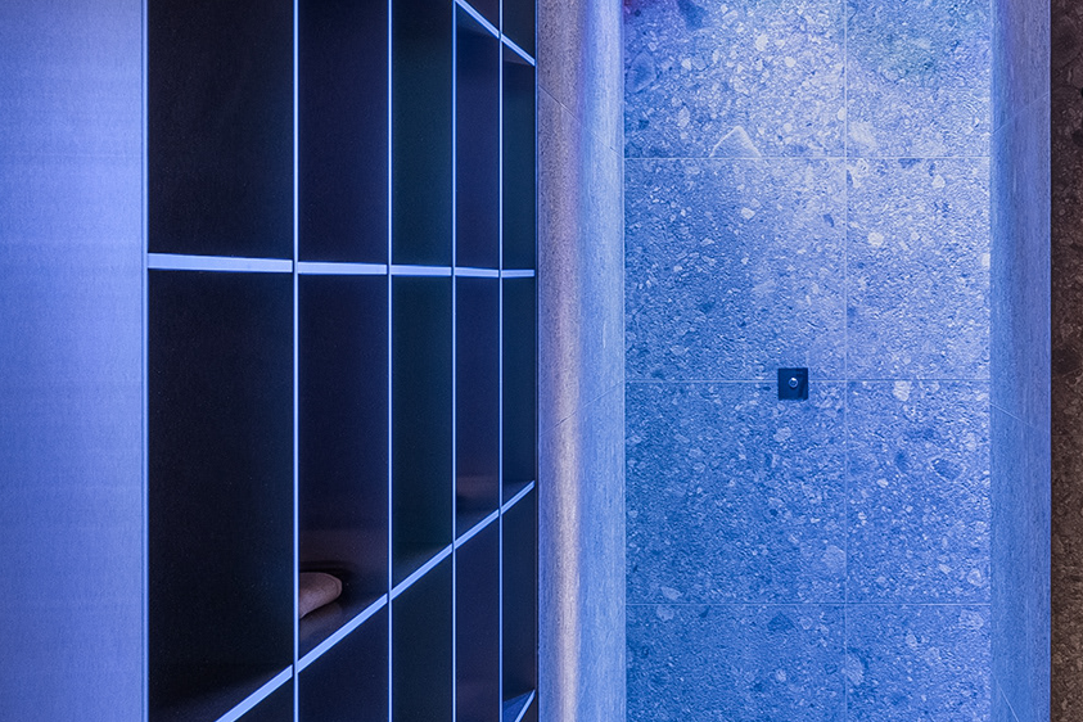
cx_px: 797
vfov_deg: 20.9
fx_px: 1955
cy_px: 310
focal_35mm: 65
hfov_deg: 30.5
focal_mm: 19
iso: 200
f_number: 13
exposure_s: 1/1.67
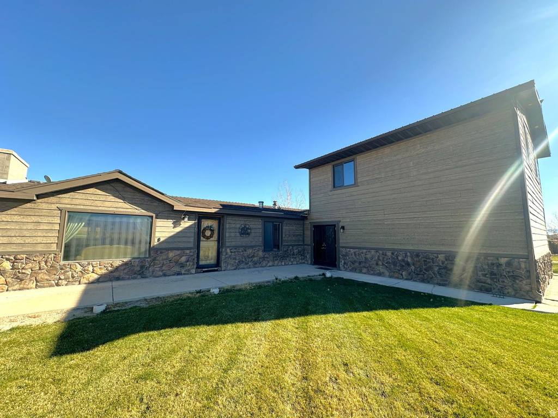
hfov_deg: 102.1
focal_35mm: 14
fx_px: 226
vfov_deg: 85.7
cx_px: 279
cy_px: 209
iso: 40
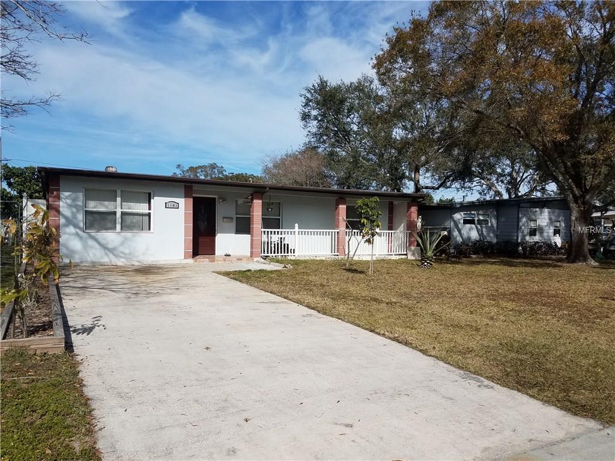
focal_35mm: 26
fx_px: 462
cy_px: 230
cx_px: 308
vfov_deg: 53.1
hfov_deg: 67.3
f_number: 1.7
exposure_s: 1/3472
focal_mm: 4.2
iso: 40
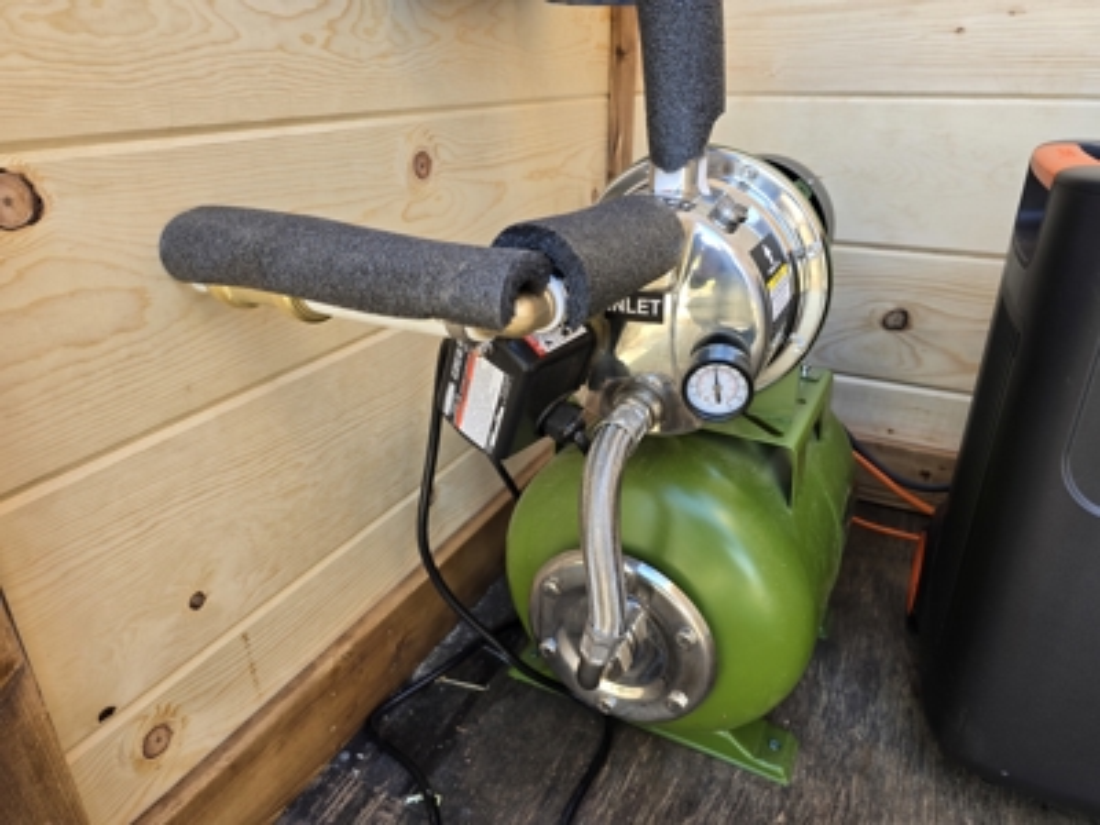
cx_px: 550
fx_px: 731
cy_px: 412
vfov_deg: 58.9
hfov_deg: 73.9
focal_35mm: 23
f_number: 1.7
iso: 80
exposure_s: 1/180
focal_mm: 6.3
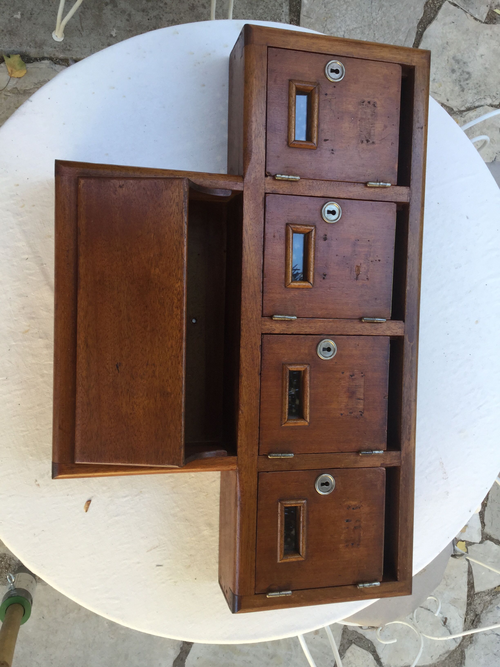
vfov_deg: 58.4
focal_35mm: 31
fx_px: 597
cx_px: 250
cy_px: 334
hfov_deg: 45.4
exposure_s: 1/100
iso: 32
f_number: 2.4
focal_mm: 3.3
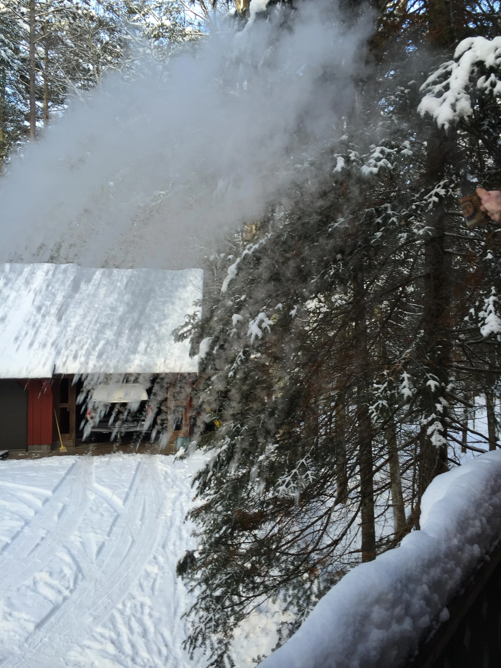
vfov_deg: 61.7
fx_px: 560
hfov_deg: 48.2
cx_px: 250
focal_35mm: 29
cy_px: 334
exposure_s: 1/145
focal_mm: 4.15
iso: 32
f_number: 2.2
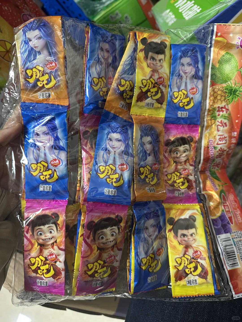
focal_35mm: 24
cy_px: 161
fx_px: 224
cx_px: 121
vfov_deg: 71.6
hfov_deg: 56.8
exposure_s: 1/50
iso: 320
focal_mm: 6.86
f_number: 1.78
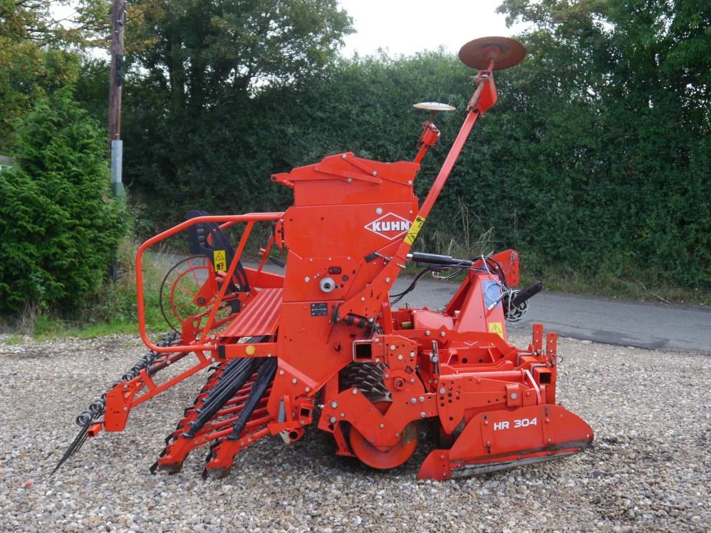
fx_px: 801
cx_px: 356
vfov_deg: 36.8
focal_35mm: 39
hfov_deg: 47.9
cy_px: 262
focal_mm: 19
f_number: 4.5
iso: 160
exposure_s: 1/125
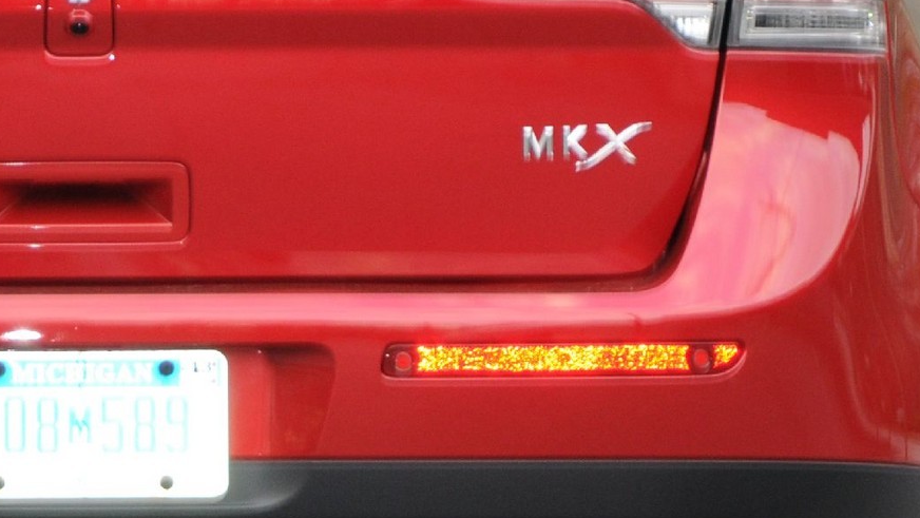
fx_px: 16470
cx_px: 90
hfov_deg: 3.2
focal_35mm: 675
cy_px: 109
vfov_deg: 1.8
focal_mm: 150
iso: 500
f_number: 8
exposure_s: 1/60
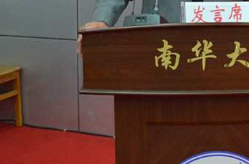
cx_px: 202
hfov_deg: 18.8
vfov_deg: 12.4
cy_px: -14
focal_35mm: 108
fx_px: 745
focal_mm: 32
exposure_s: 1/25
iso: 3200
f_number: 4.8
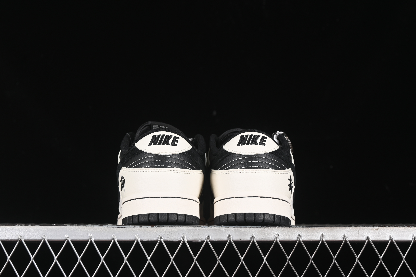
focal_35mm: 75
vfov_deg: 18.2
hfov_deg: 27.0
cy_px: 138
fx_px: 867
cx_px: 208
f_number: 7.1
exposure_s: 1/80
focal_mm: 50
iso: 160
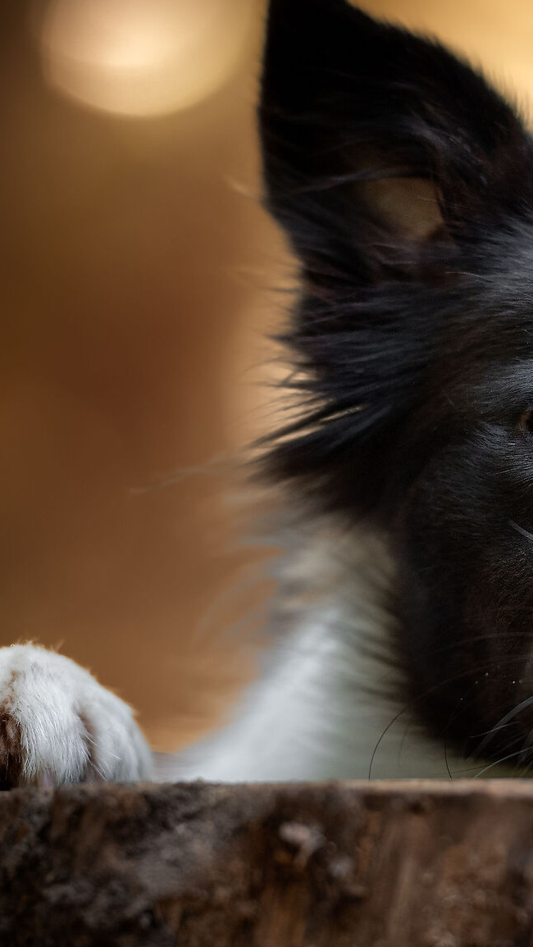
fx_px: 10926
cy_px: 610
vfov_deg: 5.0
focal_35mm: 435
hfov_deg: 2.8
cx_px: 651
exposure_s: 1/500
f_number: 2.8
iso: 1000
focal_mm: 200
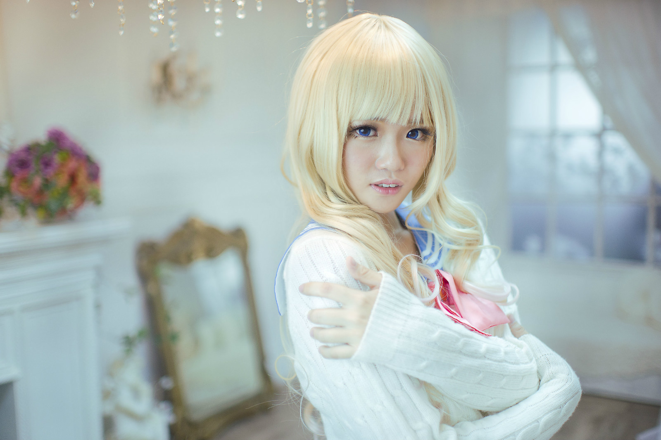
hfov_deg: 54.4
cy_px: 220
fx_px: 642
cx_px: 330
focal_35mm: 35
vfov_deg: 37.8
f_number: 1.6
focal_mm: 35
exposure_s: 1/160
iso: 200
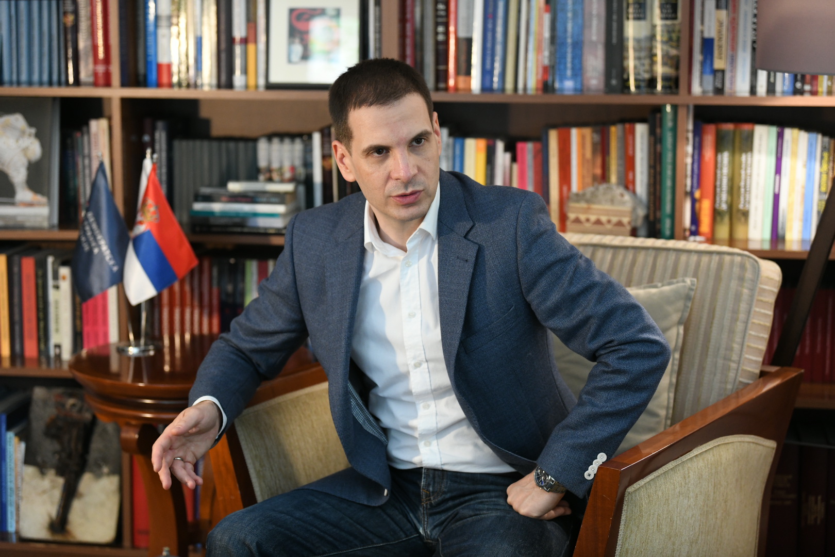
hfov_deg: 27.0
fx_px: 1739
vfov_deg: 18.2
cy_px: 278
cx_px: 418
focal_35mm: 75
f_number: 2.8
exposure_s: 1/80
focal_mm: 75
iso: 2500
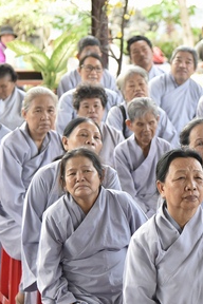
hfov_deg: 8.1
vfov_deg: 12.2
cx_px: 192
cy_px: 155
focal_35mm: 169
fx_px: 1429
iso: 500
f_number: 4
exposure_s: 1/125
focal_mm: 75
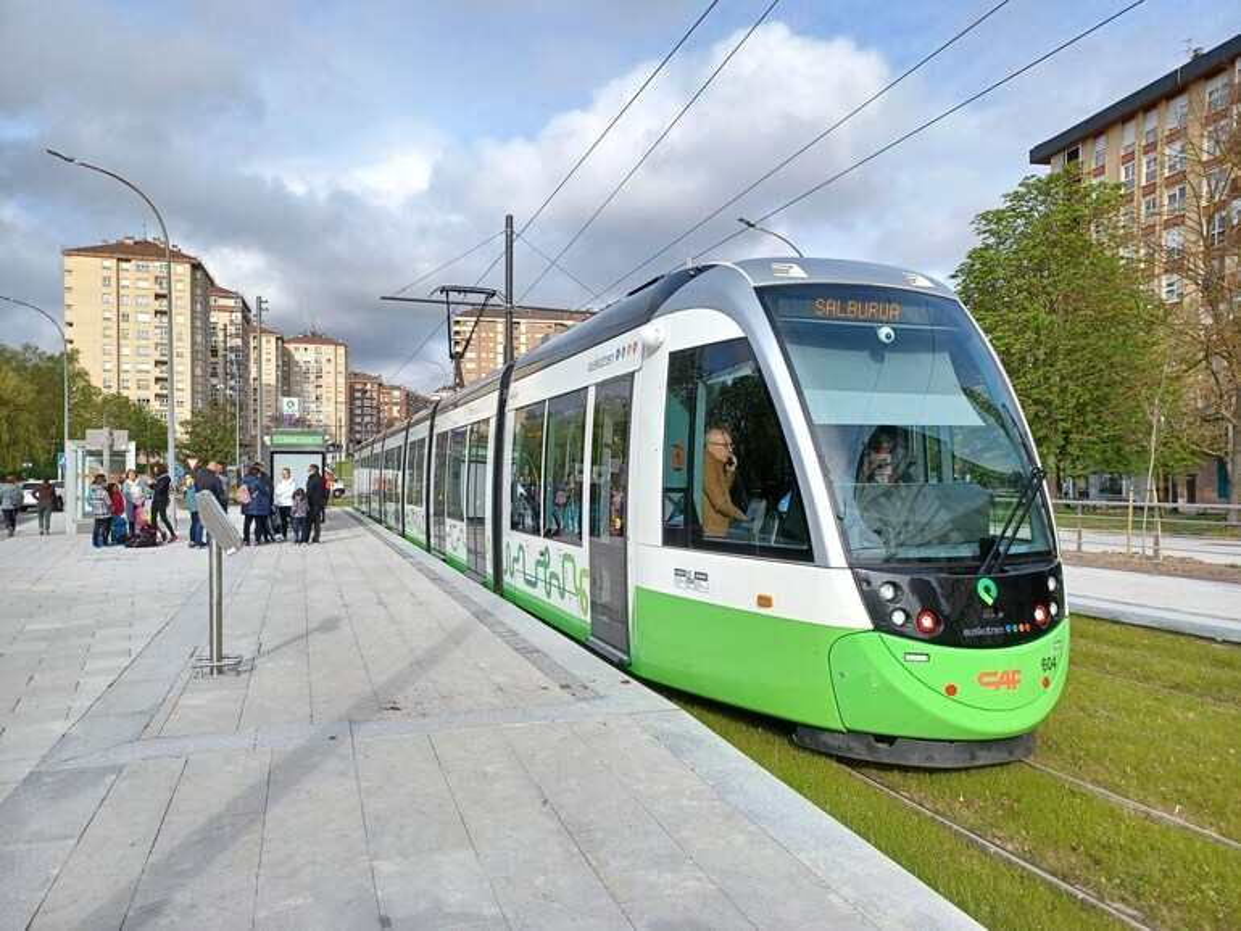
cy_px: 466
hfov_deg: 69.4
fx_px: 897
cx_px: 620
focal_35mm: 25
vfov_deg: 54.9
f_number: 1.8
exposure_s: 1/289
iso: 32
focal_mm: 4.6
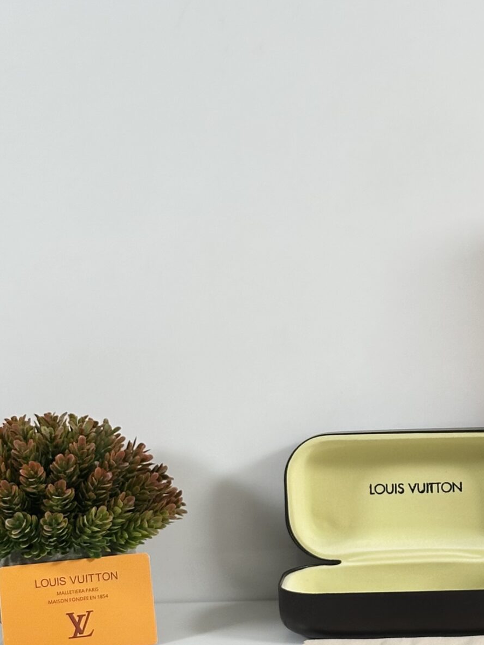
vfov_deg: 18.9
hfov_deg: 14.0
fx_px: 1940
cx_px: 480
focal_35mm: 104
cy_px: 382
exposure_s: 1/100
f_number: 1.78
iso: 80
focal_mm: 6.86
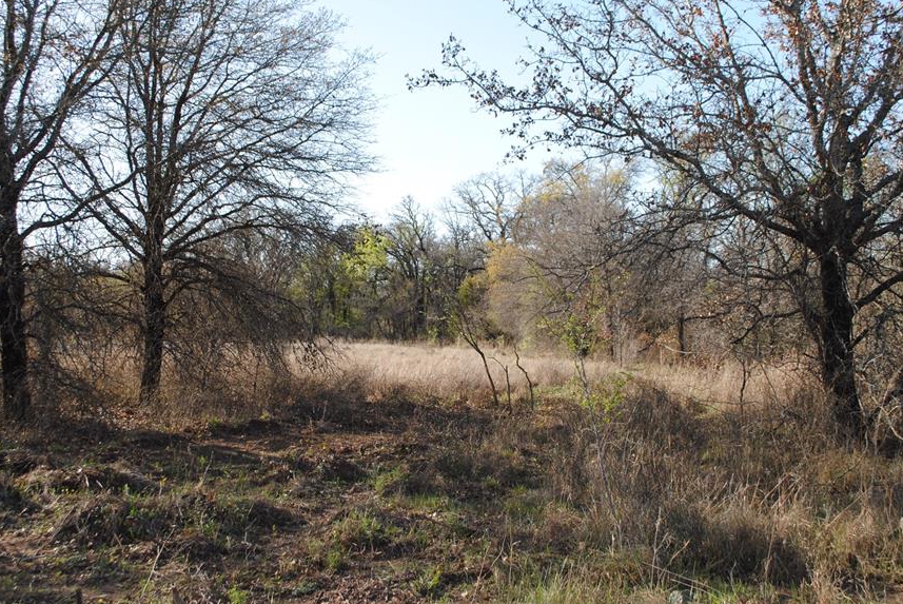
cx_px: 459
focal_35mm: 43
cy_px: 261
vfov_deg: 31.2
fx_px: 1079
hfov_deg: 45.4
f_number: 5.6
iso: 100
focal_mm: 24
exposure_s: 1/200
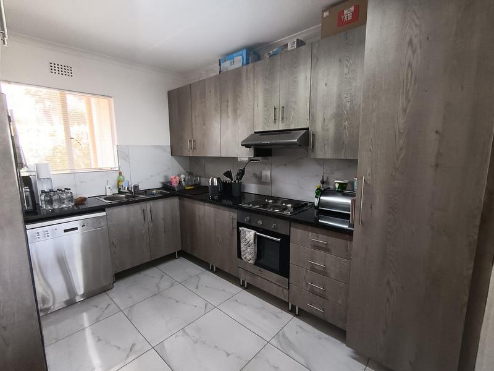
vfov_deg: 74.7
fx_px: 243
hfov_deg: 91.0
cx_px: 247
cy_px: 186
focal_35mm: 17
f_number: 2.2
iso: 329
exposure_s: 1/50
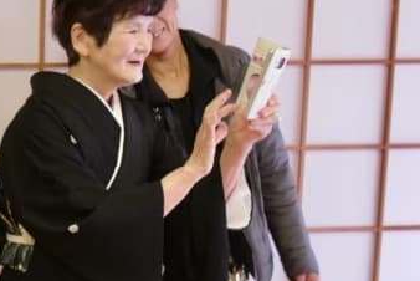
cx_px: -180
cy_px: 167
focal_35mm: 99
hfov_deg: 18.6
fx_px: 1156
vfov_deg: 13.8
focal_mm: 31
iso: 4000
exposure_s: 1/100
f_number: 5.6
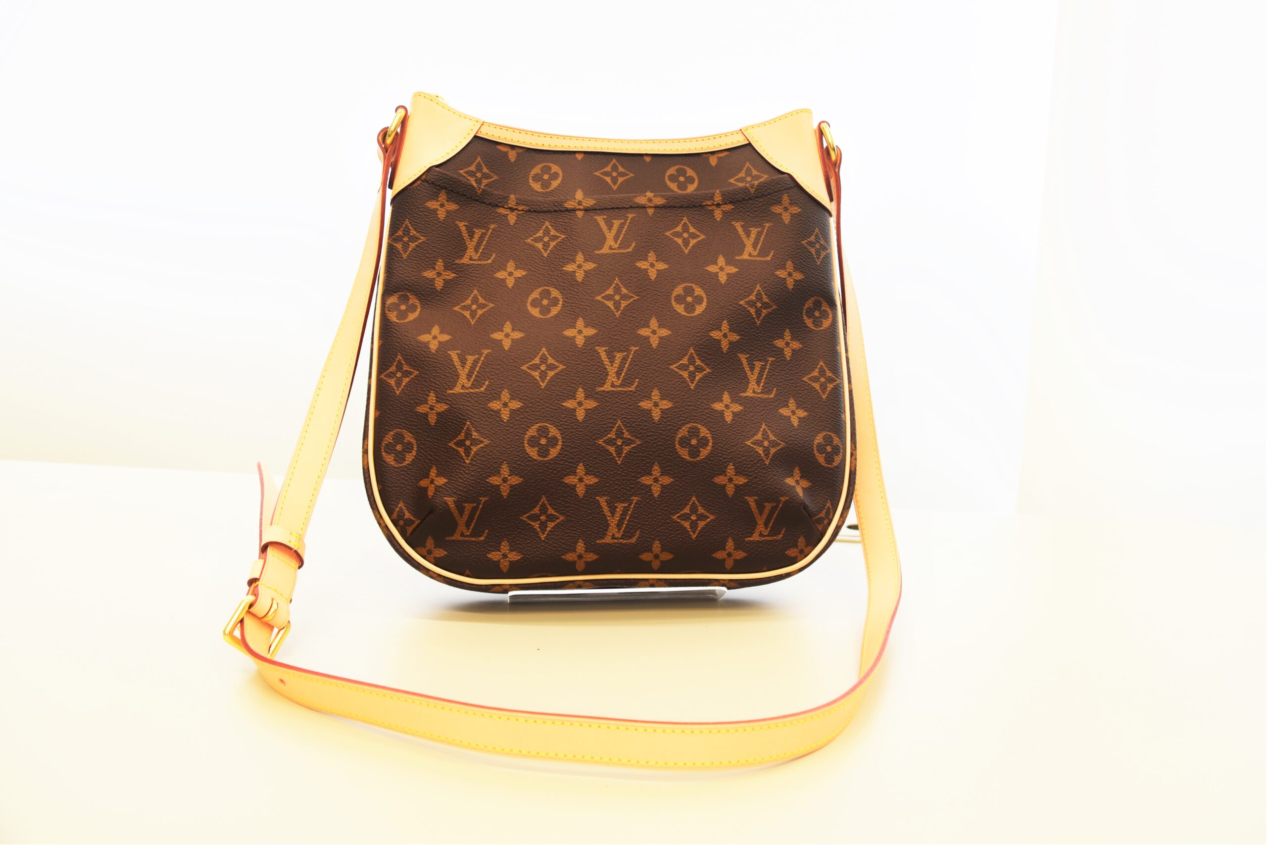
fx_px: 1214
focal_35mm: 34
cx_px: 634
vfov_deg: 38.4
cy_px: 422
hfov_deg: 55.1
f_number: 5
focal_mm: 23
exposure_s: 1/30
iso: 100
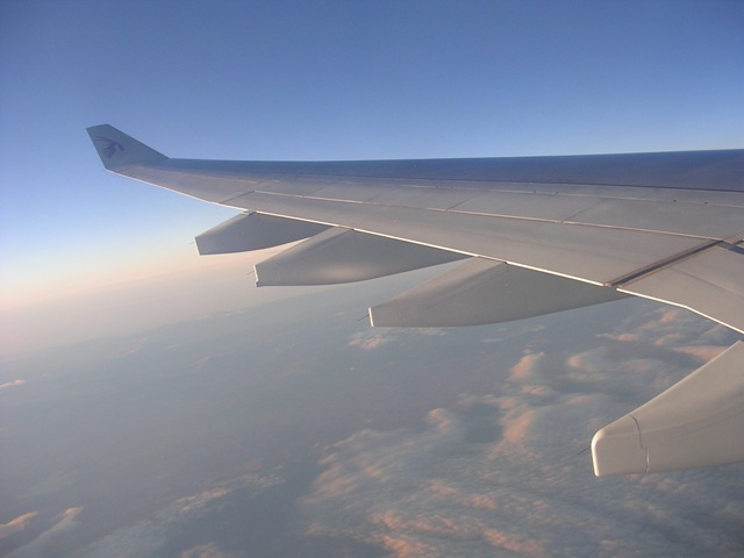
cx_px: 372
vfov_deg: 37.7
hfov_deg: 49.0
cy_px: 279
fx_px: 817
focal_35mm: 38
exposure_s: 1/292
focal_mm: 5.8
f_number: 2.8
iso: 50
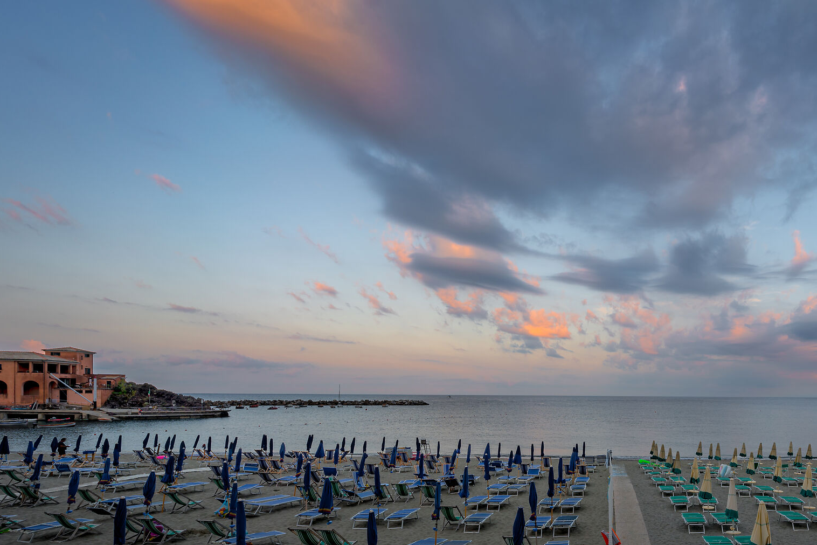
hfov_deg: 79.5
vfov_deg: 62.0
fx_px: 431
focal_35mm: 19
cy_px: 388
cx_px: 623
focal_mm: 12
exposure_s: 1/15
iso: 100
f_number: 11
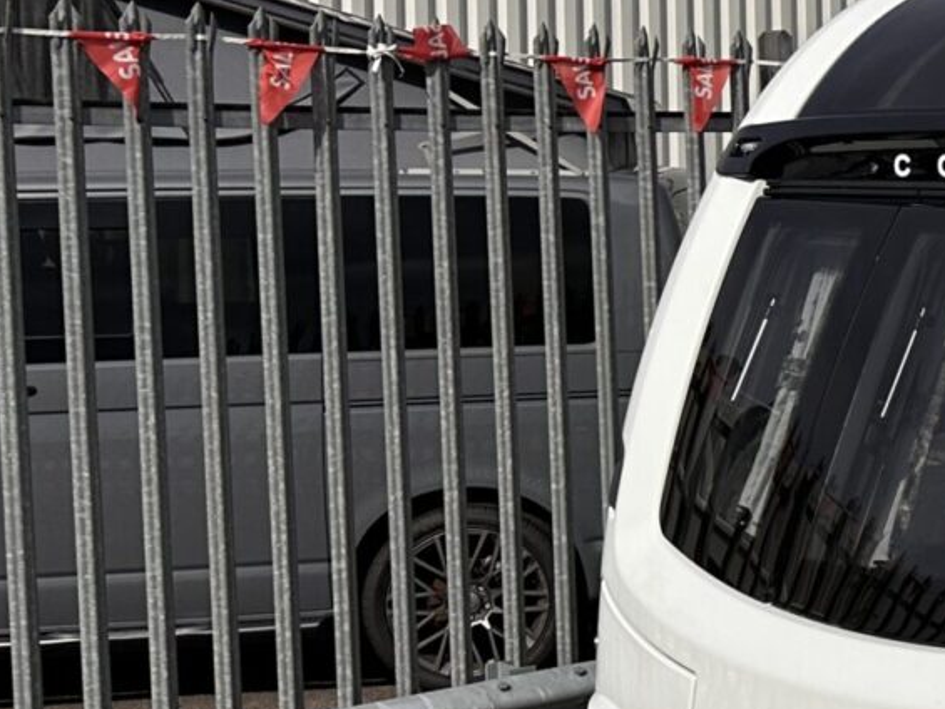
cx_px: 1611
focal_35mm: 87
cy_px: 252
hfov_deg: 18.5
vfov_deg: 16.9
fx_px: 2376
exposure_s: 1/10753
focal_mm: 6.86
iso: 80
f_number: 1.78
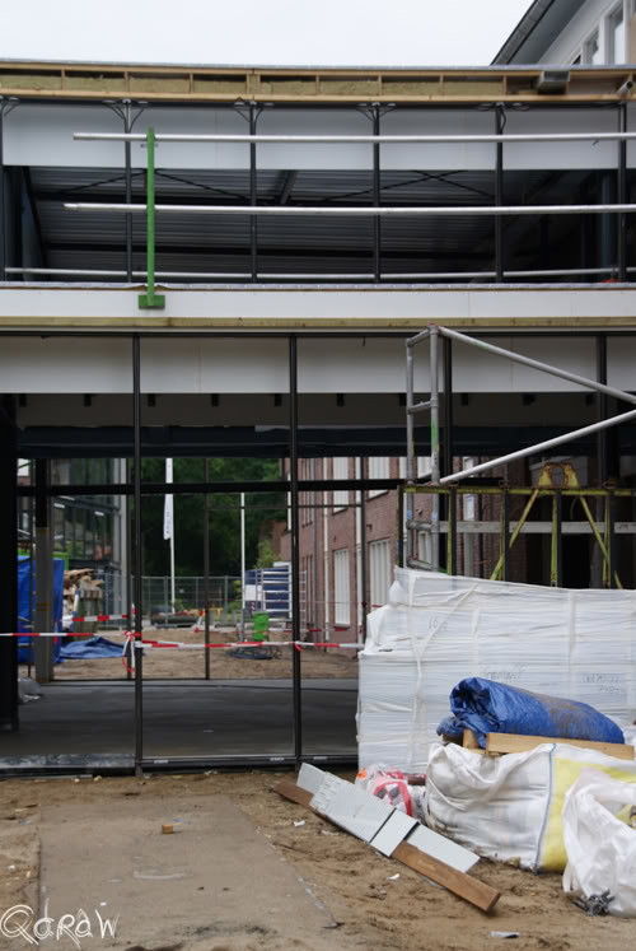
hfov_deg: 20.2
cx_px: 318
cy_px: 476
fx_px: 1784
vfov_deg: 29.8
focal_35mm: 68
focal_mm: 45
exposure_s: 1/100
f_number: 5
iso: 100
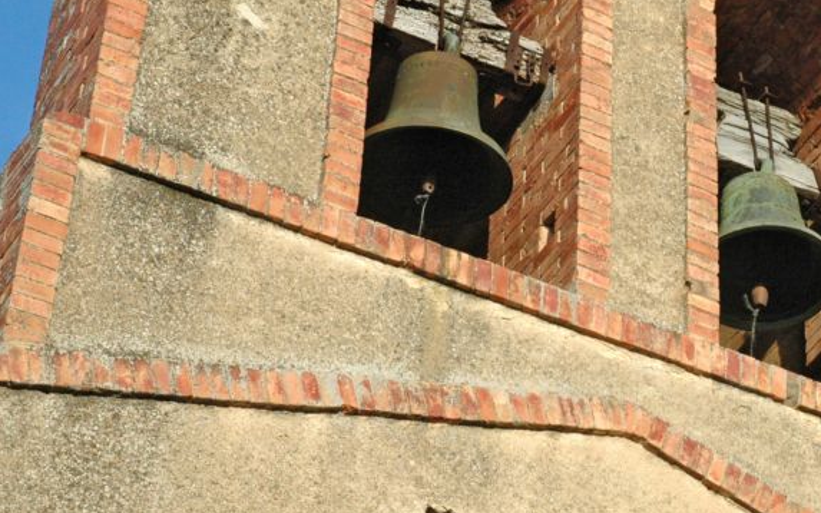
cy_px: 181
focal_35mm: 131
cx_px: 732
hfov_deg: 15.8
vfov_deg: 10.0
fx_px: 2931
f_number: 11
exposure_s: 1/500
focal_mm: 48
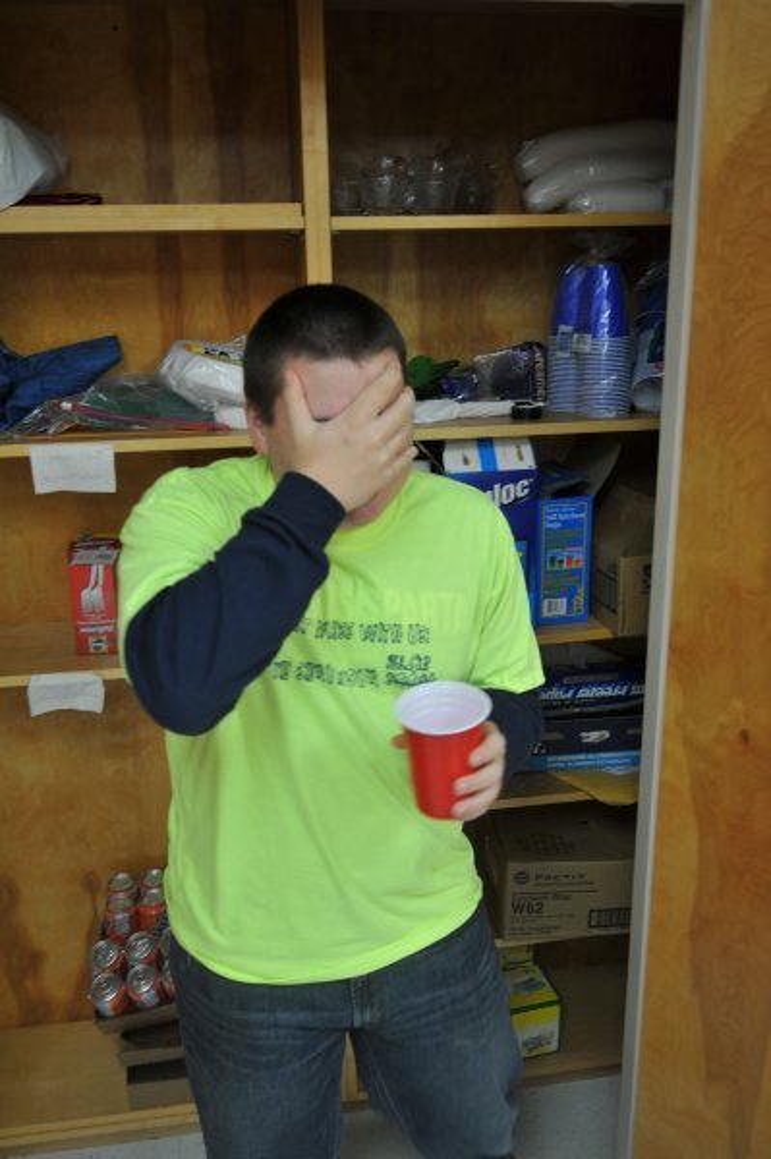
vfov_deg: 62.0
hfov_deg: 43.5
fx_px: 965
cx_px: 386
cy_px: 580
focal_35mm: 30
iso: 200
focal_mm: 20
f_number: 2.8
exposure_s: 1/60
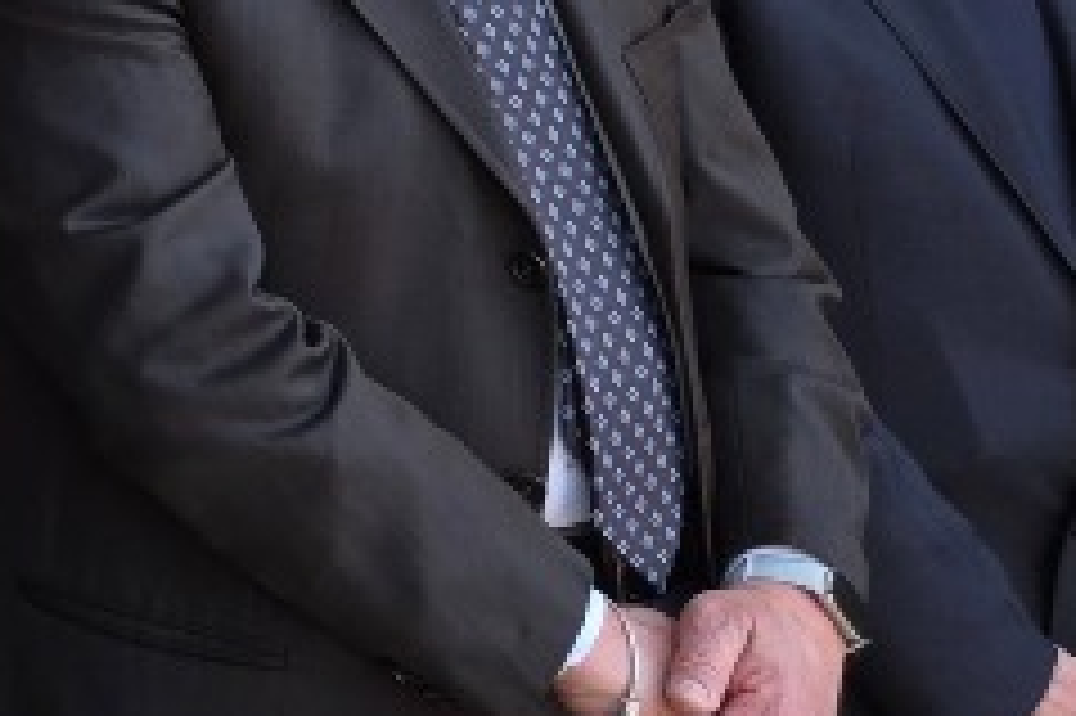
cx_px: -1229
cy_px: -360
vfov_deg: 11.0
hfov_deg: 13.8
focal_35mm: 120
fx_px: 3584
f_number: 1.8
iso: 80
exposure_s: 1/664
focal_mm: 5.4
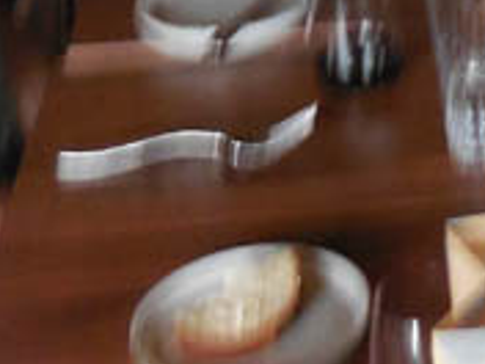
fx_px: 1990
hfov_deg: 13.6
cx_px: 557
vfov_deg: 10.3
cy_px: -80
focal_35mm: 142
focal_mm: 4.5
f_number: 3.3
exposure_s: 1/25
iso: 400
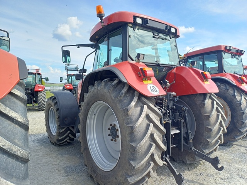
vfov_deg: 54.9
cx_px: 124
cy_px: 92
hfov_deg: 69.4
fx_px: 178
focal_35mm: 25
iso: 50
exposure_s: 1/617
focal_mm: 4.65
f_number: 1.8
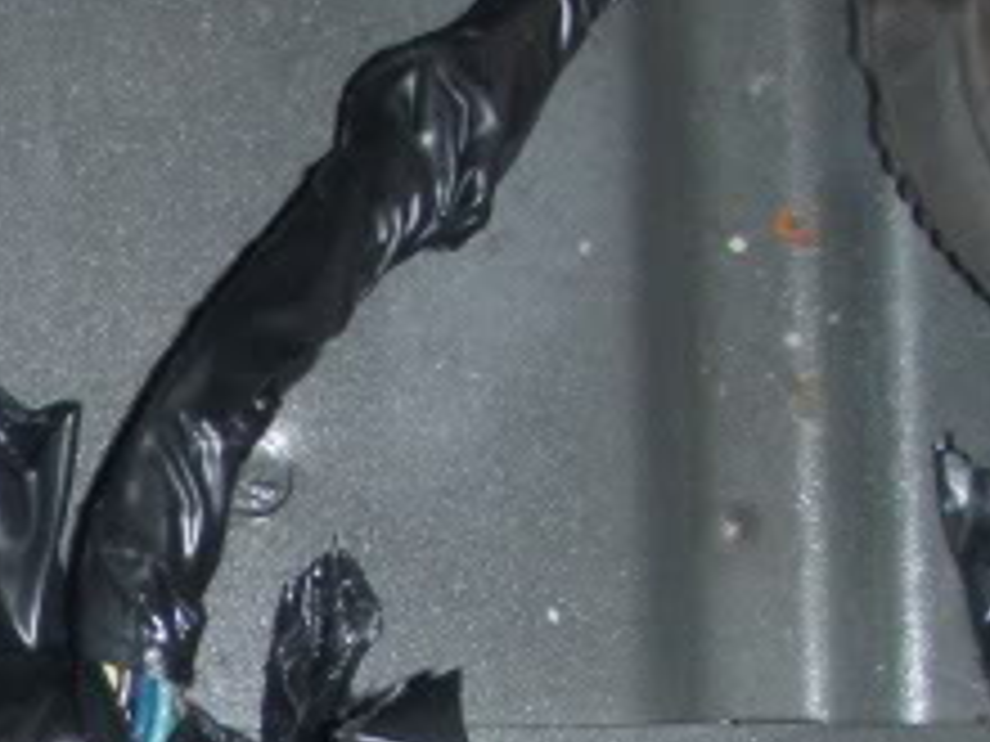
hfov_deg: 13.3
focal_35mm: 138
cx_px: -576
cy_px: 1039
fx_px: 3947
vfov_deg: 10.5
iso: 100
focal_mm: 6.7
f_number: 3.5
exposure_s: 1/30
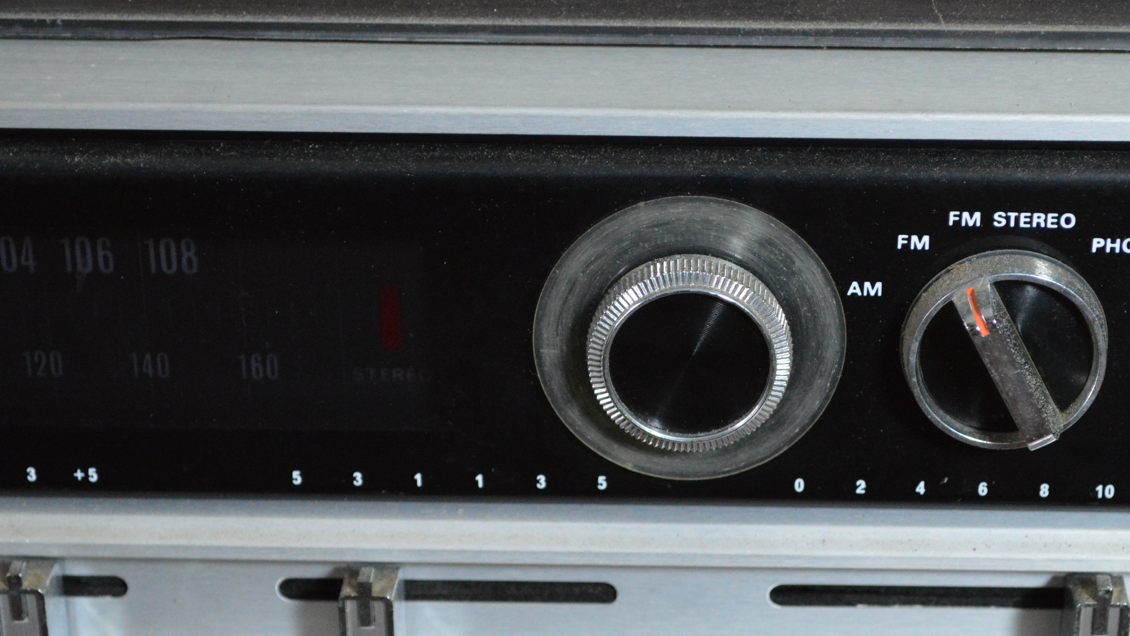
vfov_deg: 12.2
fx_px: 2966
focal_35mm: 99
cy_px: 452
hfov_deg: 21.5
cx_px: 675
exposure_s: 1/50
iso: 3200
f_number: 5.3
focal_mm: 48
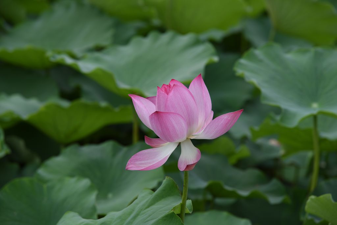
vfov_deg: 11.4
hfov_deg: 17.1
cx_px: 168
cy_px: 112
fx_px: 1123
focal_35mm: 120
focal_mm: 120
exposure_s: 1/400
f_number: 5
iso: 100
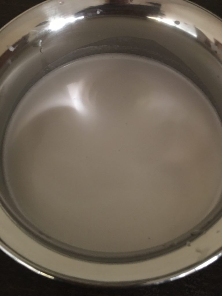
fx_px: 248
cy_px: 148
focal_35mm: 29
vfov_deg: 61.7
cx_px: 111
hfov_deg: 48.2
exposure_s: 1/4
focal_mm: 4.15
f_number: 2.2
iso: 125
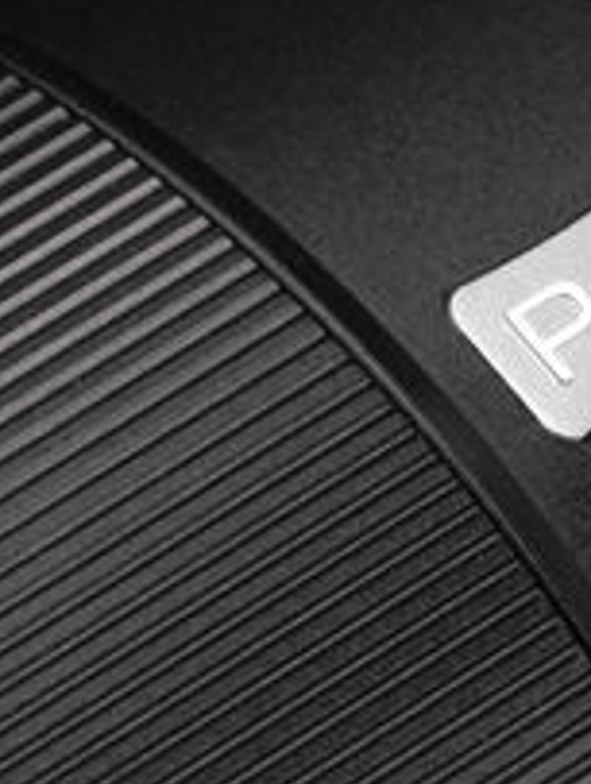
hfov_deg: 2.2
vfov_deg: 3.0
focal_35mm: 670
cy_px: 850
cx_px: 93
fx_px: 15204
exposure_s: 1/200
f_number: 14
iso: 100
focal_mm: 105
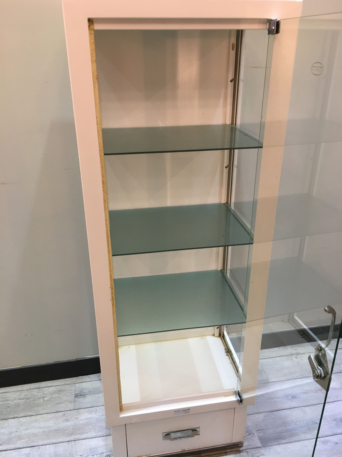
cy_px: 228
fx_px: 382
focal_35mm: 29
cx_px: 171
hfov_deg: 48.2
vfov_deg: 61.7
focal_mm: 4.15
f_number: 2.2
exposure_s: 1/33
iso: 125
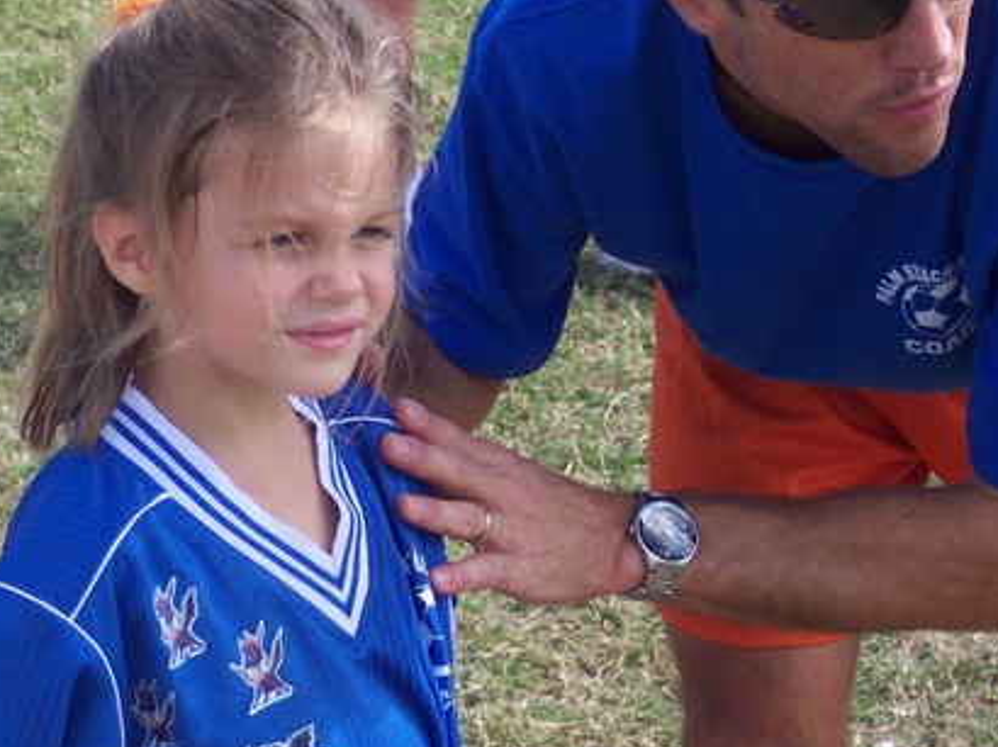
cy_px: 249
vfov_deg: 10.6
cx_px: 312
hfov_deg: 14.2
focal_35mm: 139
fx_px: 4005
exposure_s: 1/500
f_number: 4.1
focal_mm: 18.7
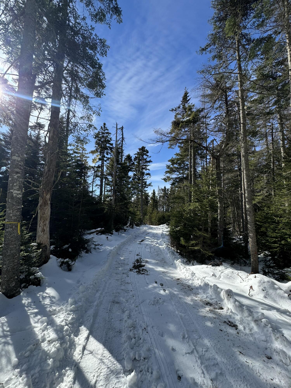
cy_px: 194
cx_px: 146
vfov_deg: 102.1
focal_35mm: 14
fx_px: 157
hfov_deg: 85.7
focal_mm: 2.22
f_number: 2.2
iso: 40
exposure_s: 1/1637
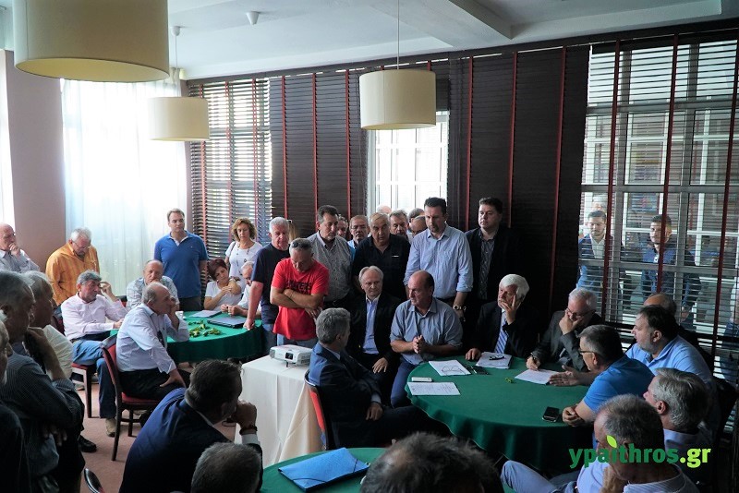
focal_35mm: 27
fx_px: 554
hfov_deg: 67.4
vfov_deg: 48.0
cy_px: 246
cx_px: 370
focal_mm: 18
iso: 2500
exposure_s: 1/160
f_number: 4
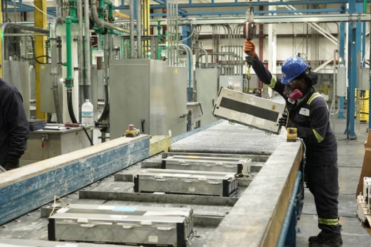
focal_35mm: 55
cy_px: 124
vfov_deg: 24.6
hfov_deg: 36.3
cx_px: 186
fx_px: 567
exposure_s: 1/80
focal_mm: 37
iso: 5000
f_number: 4
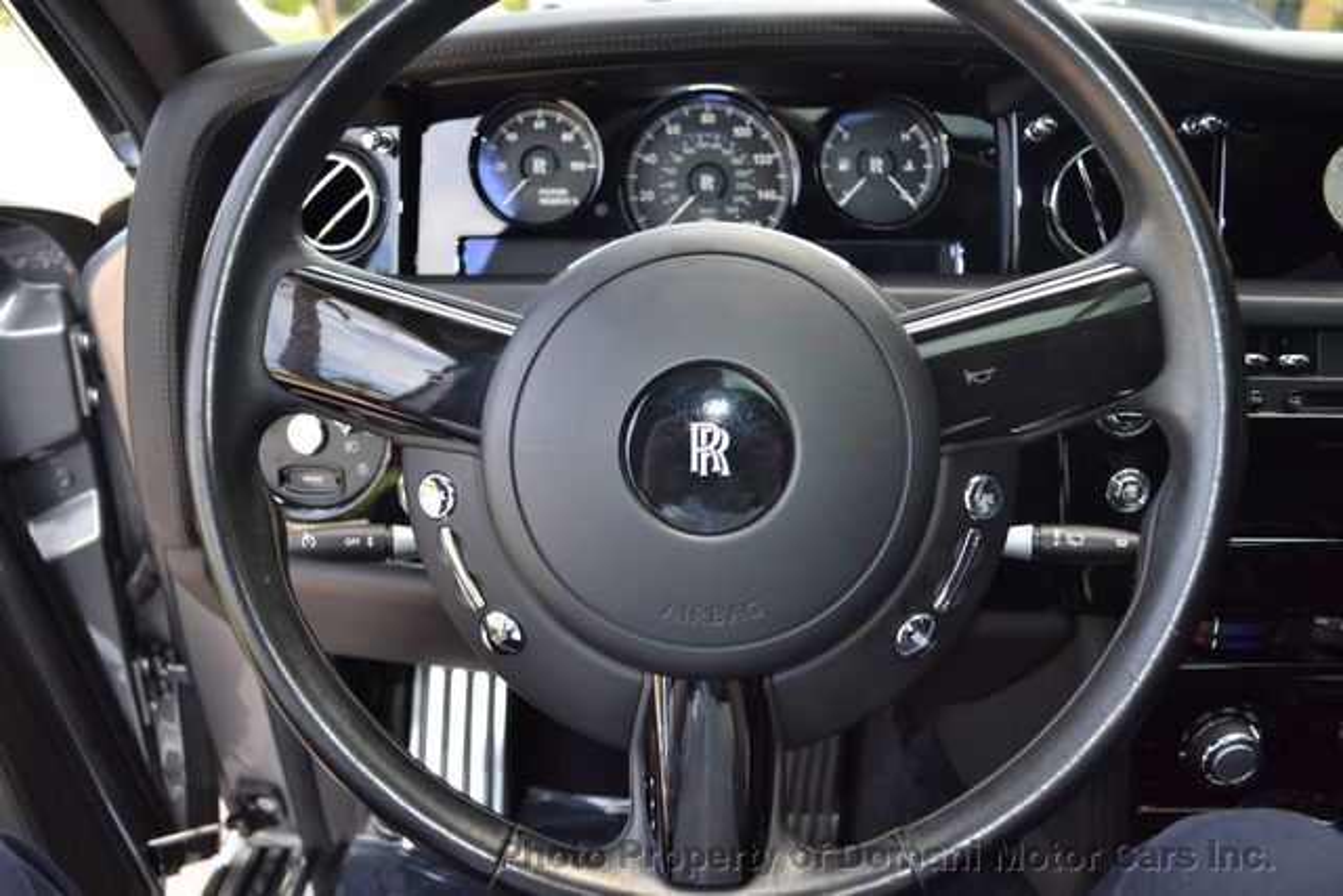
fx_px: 1007
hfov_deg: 67.4
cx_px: 672
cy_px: 448
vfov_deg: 48.0
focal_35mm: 27
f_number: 3.5
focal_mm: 18
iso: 320
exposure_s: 1/200
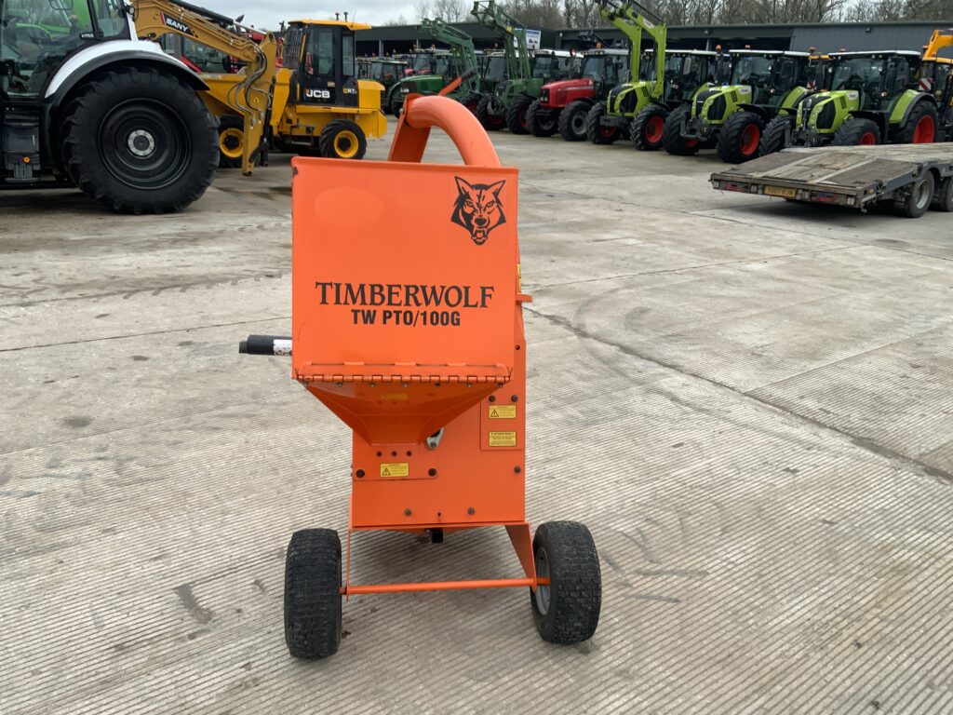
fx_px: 798
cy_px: 358
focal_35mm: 29
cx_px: 476
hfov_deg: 61.7
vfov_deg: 48.2
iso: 16
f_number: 1.8
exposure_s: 1/143
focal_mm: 3
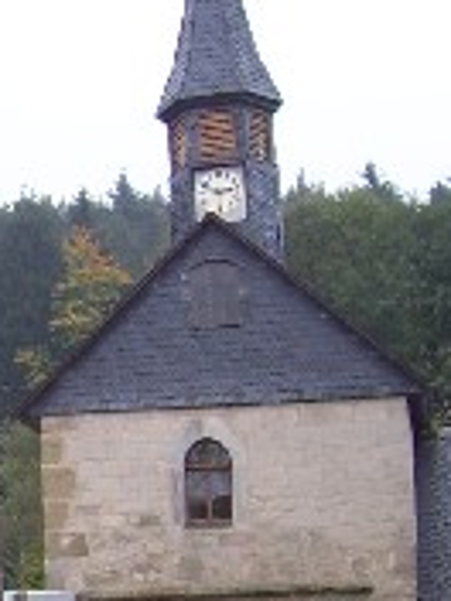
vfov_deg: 17.8
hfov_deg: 12.7
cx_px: -287
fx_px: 1893
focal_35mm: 109
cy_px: 529
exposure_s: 1/250
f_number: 2.7
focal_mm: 5.6
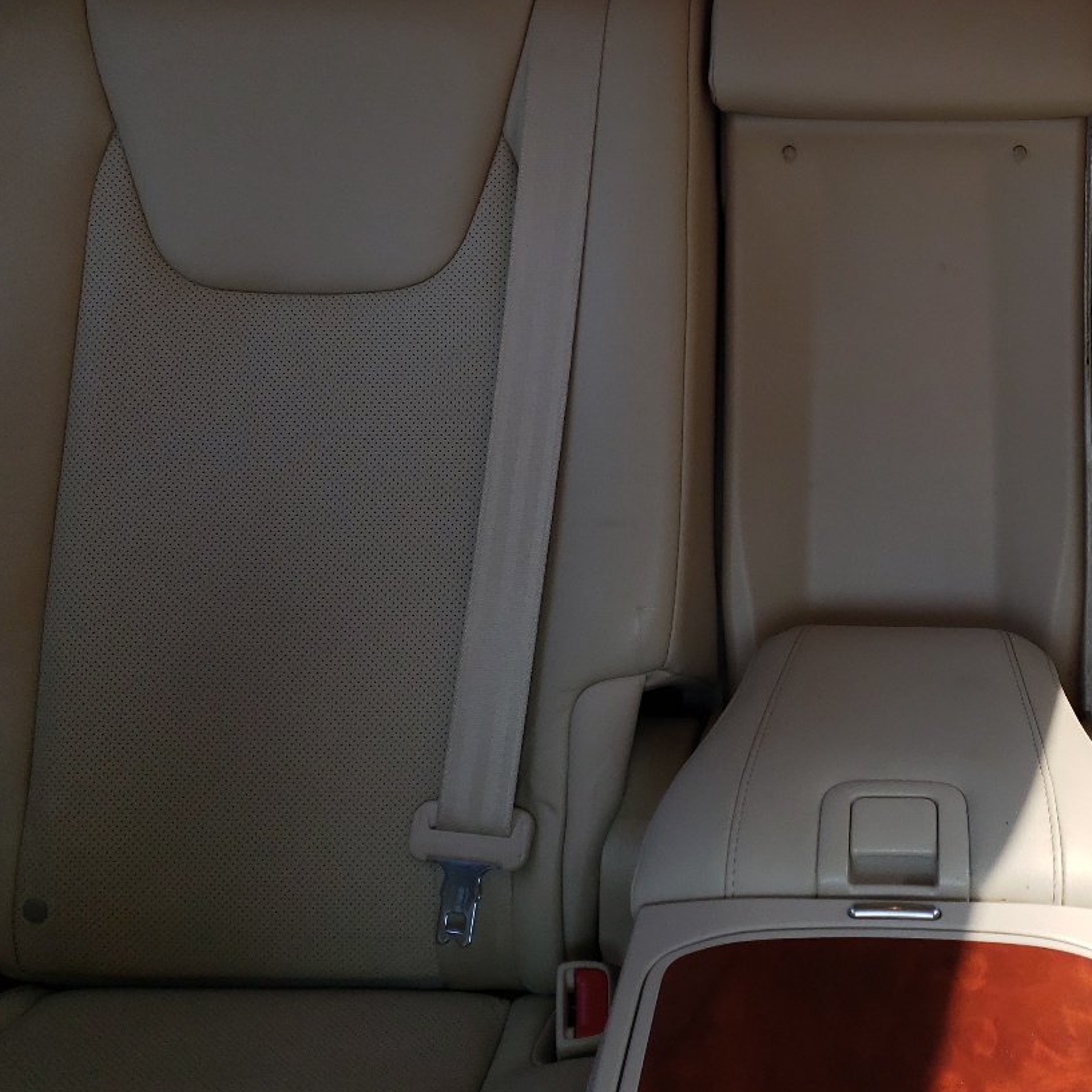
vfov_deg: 36.9
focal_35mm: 45
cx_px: 879
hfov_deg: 36.2
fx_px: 1606
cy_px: 319
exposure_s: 1/294
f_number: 1.5
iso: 50
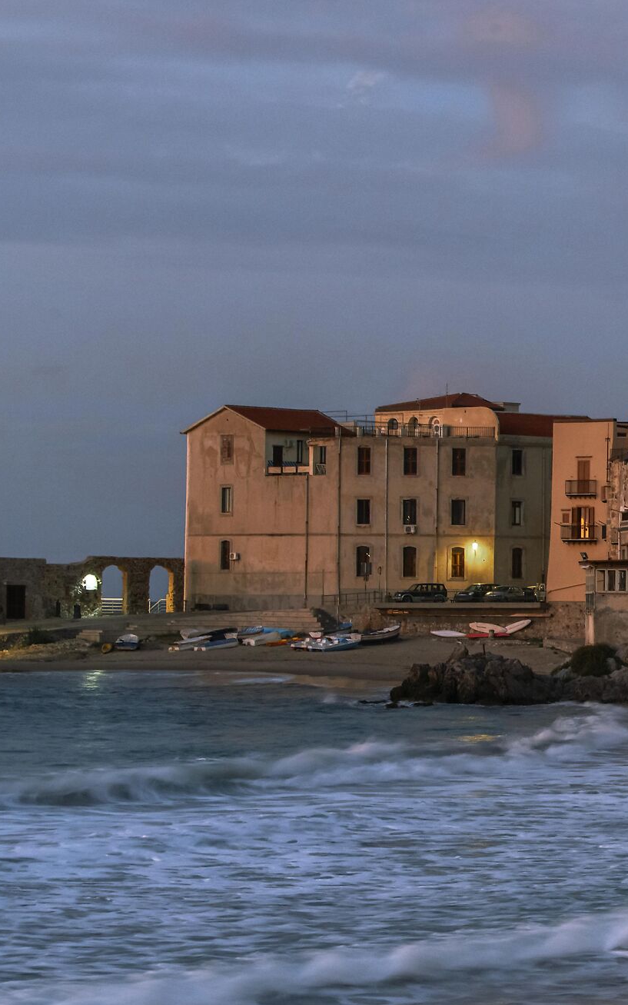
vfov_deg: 15.9
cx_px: 893
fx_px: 3587
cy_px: 601
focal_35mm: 131
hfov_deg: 9.8
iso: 2000
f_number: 11
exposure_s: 1/3
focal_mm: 70
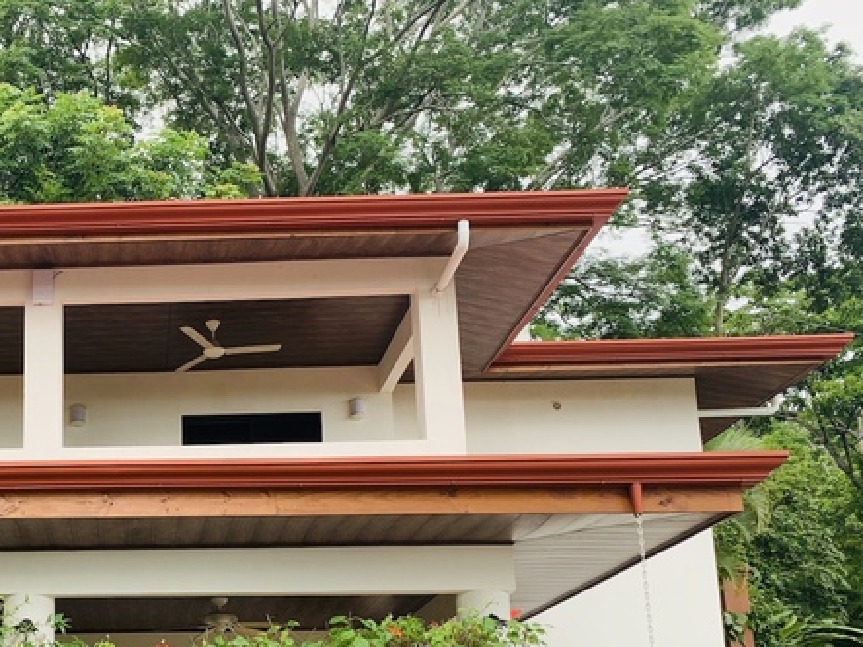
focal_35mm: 47
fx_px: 1171
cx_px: 101
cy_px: 569
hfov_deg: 38.0
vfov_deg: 29.7
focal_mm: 4.25
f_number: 1.8
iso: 25
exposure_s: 1/182
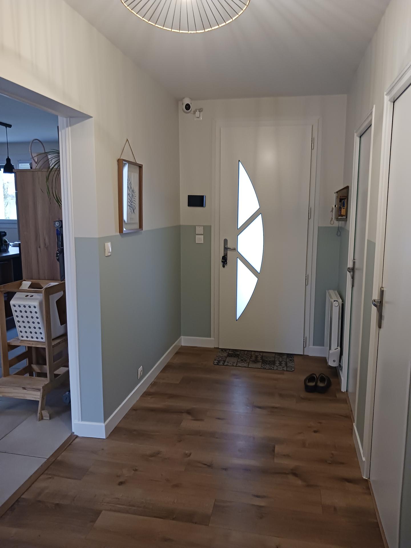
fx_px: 427
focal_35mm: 27
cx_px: 206
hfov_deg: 51.4
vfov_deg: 65.3
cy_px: 274
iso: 500
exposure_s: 1/20
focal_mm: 4
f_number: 1.8
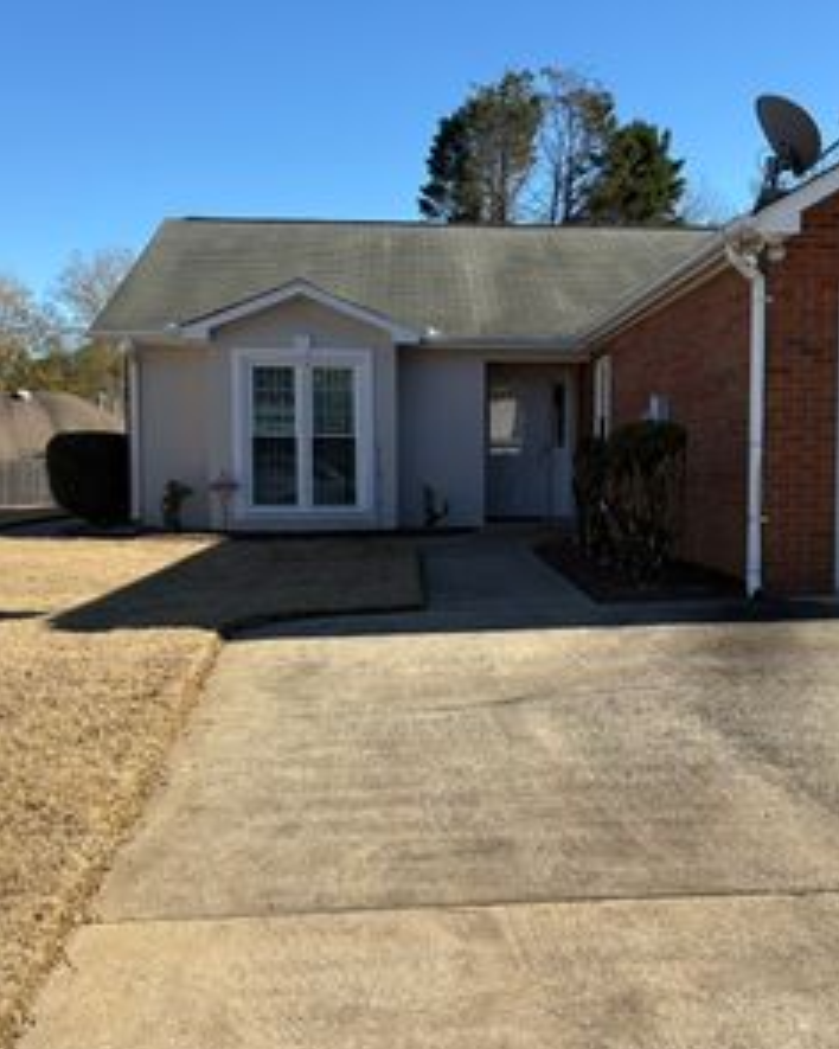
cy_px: 546
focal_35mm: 43
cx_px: 483
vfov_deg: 42.9
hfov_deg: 34.8
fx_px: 1335
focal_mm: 5.96
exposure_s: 1/2639
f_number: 1.6
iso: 50
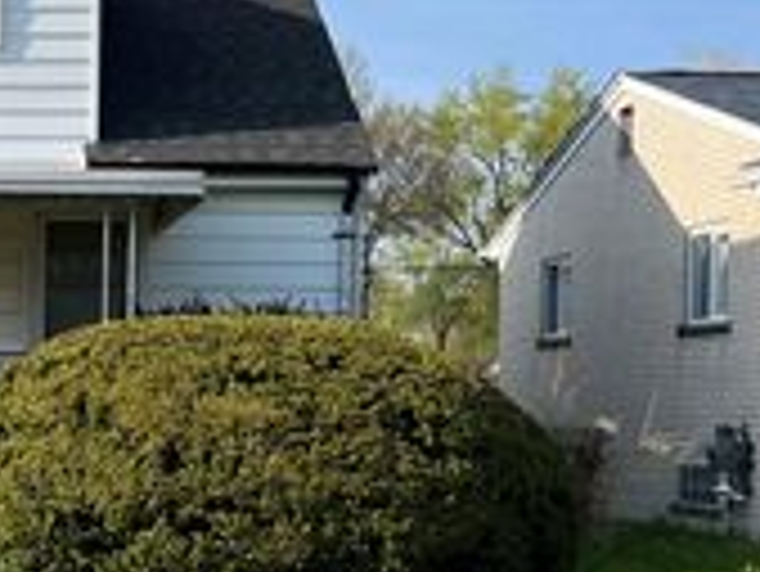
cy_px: 408
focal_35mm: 77
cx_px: -117
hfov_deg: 23.4
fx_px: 1692
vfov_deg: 19.1
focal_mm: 5.1
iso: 50
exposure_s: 1/2513
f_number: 1.6
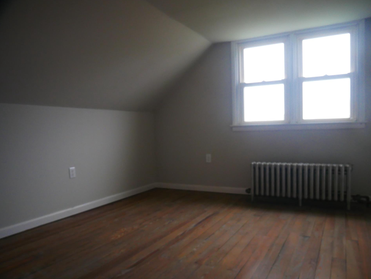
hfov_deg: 67.2
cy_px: 149
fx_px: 279
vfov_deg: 53.1
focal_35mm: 26
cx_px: 200
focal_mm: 12
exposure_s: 1/60
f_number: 3.5
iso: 1000
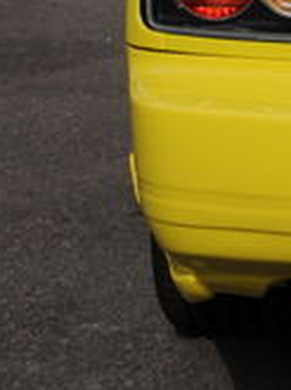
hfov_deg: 6.3
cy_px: -25
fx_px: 2521
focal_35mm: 224
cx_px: 707
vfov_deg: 8.8
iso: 200
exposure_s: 1/1250
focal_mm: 40
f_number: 5.6
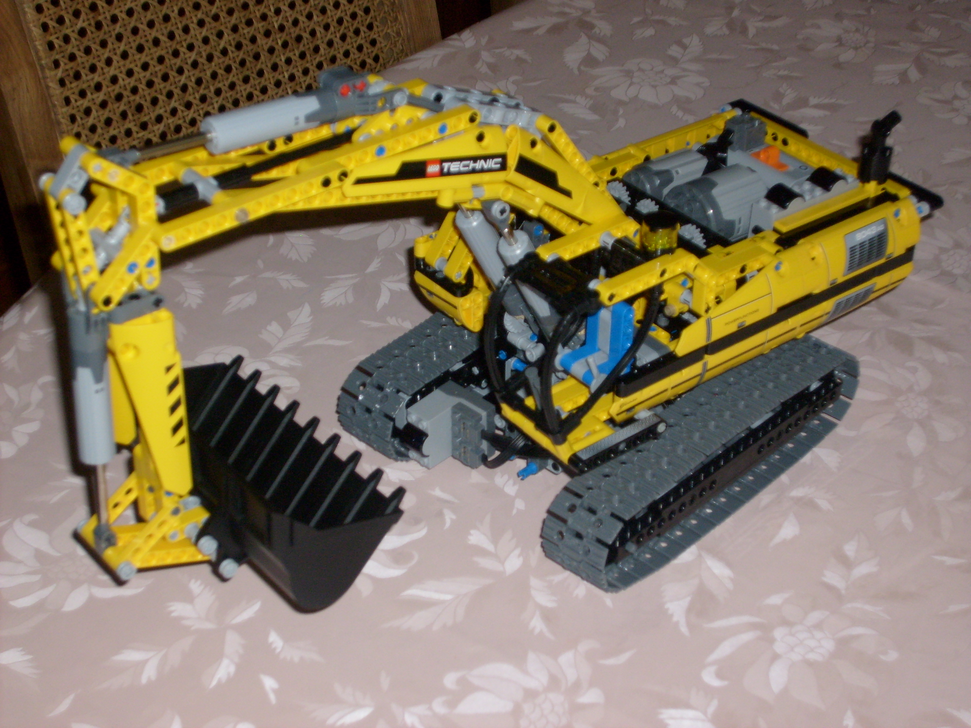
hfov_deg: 31.7
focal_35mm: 61
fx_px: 1711
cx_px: 486
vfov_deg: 24.0
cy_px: 364
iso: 100
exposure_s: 1/60
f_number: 3.6
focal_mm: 10.3
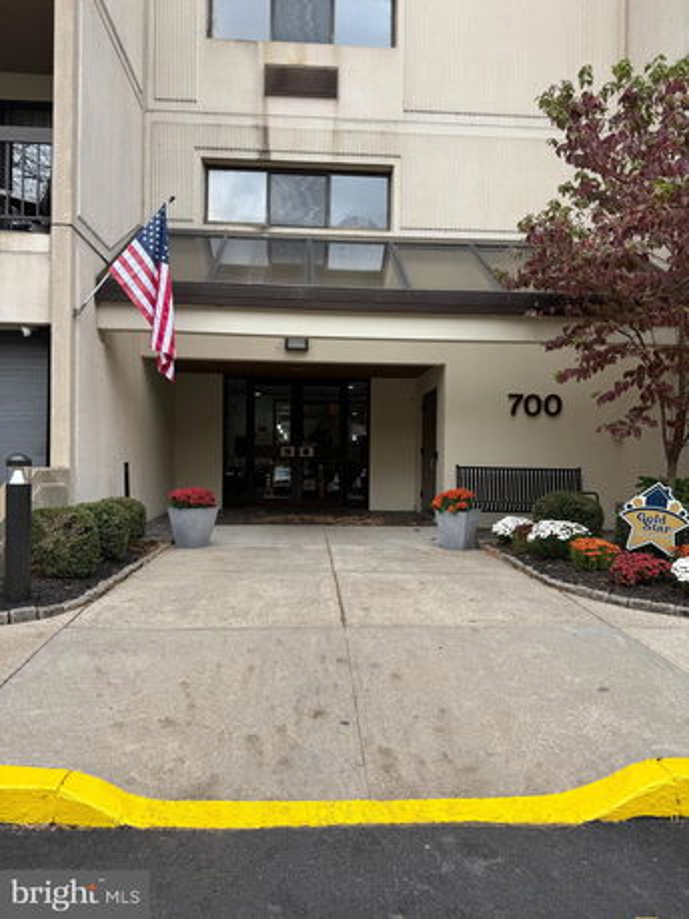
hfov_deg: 56.8
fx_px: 637
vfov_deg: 71.6
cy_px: 460
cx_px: 344
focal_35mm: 24
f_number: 1.78
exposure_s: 1/627
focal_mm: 6.76
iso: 80
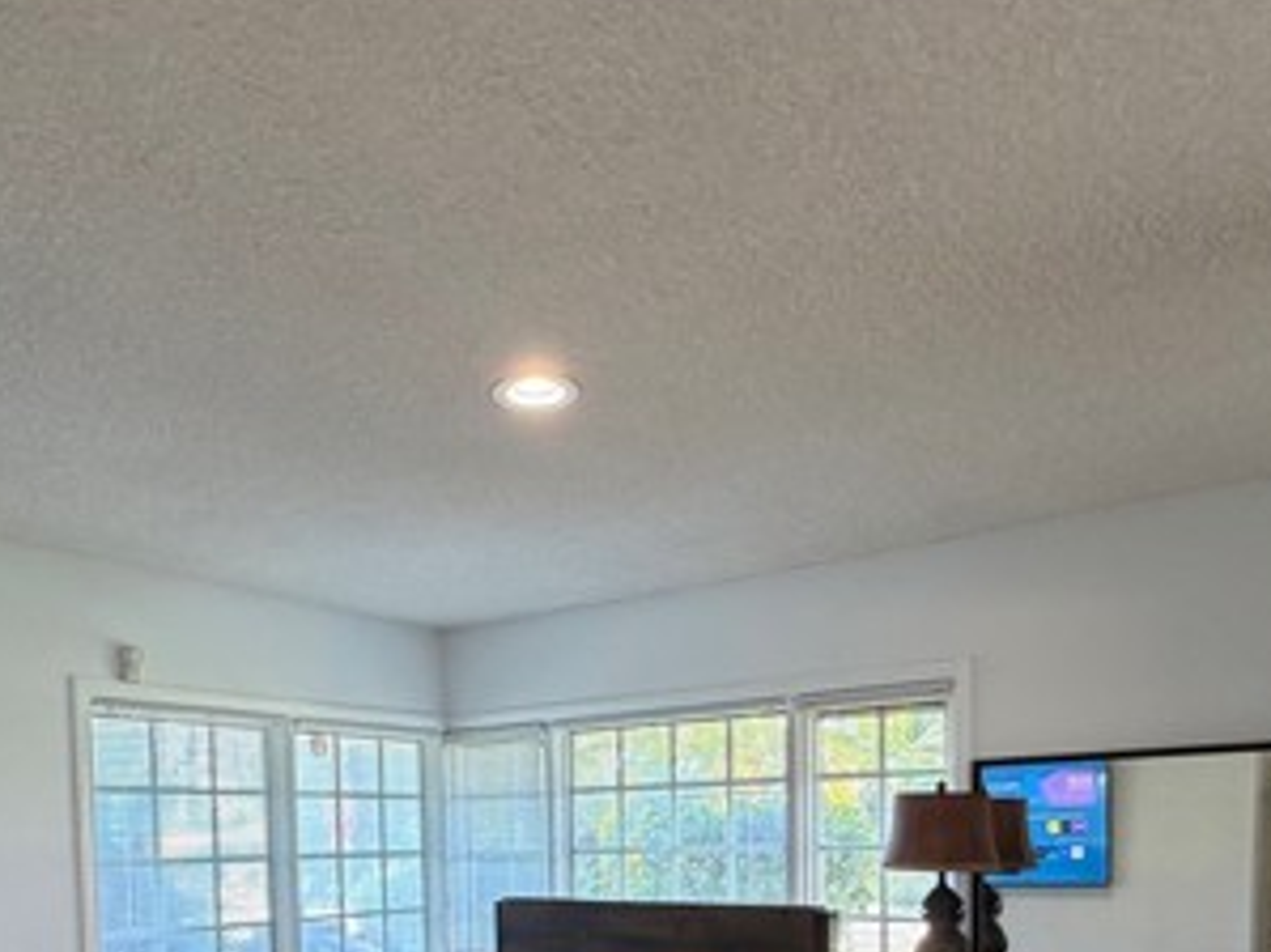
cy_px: 888
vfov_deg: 42.2
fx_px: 1101
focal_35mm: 30
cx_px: 587
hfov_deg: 59.9
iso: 200
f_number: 2.2
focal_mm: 2.22
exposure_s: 1/60
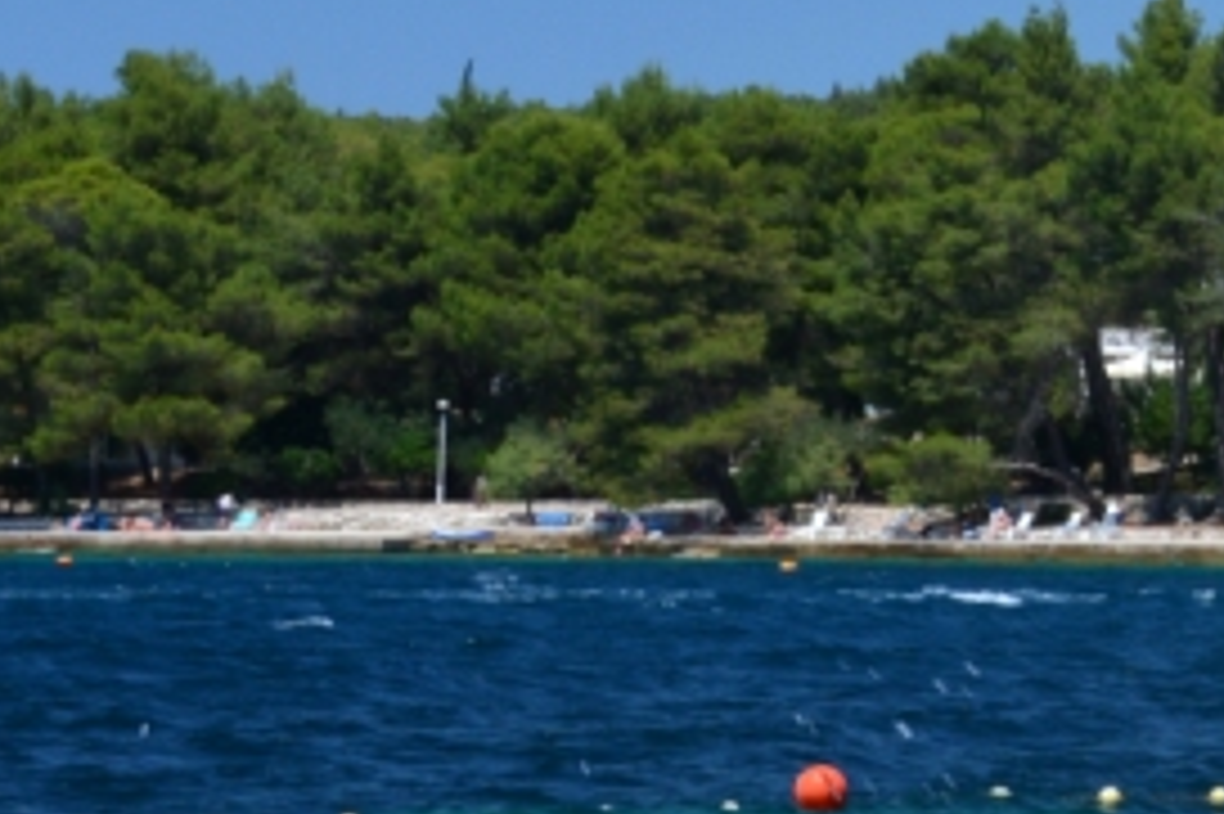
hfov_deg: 10.8
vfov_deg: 7.5
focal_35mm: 181
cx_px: 2007
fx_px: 6150
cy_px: 34
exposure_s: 1/60
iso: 250
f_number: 16
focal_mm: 32
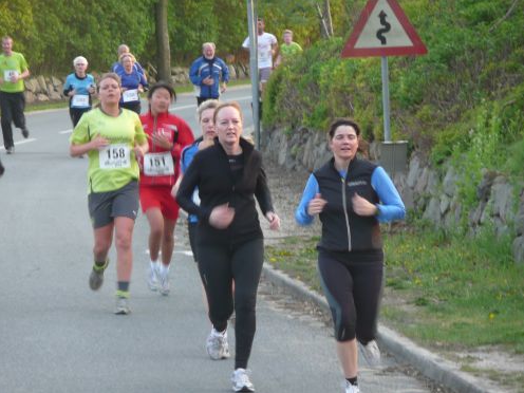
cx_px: 263
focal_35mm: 282
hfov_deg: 7.0
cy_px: 197
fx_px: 4269
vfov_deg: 5.3
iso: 100
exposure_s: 1/30
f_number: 4.9
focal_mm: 46
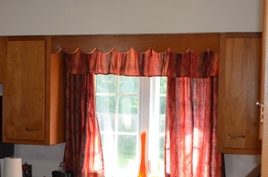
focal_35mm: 81
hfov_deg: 25.1
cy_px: 135
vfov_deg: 16.7
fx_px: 602
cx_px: 109
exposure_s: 1/80
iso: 400
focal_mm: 20
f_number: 3.8
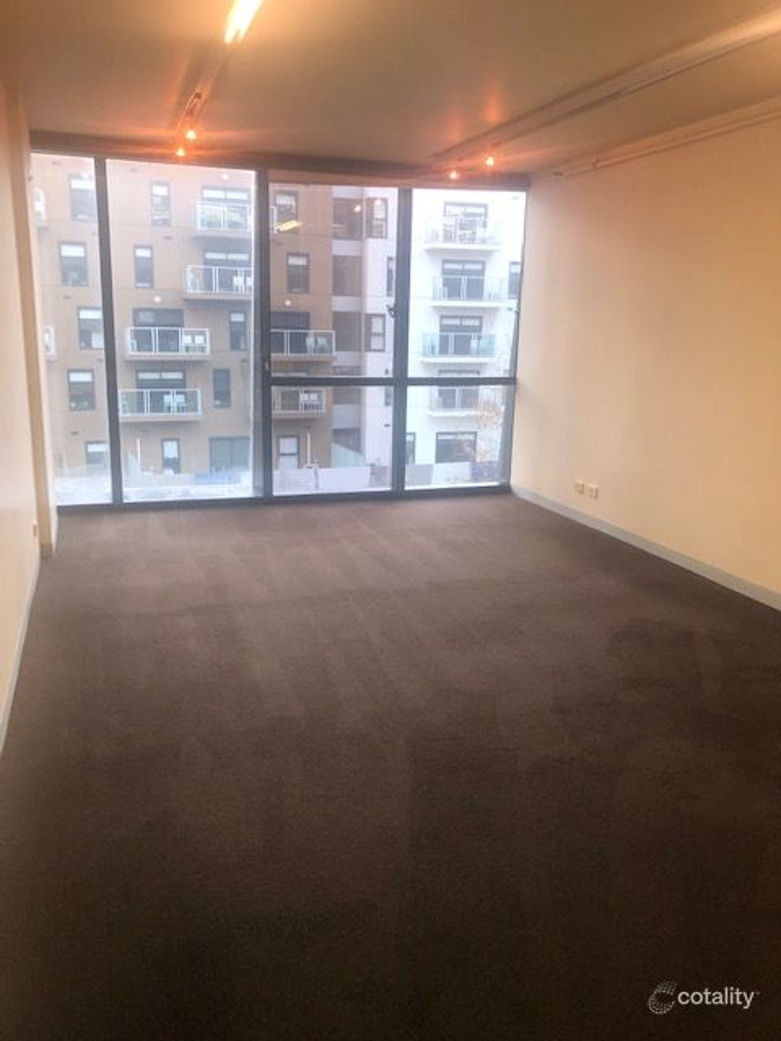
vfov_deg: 63.4
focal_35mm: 28
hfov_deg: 49.7
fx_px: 842
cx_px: 390
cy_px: 520
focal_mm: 3.99
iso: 50
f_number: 1.8
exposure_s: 1/100
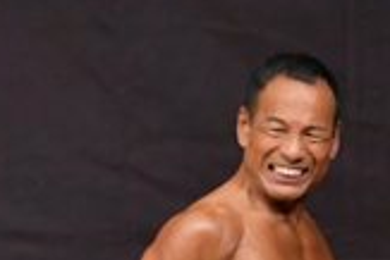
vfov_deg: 1.1
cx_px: 362
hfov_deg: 1.7
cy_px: 587
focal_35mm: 1210
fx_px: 13120
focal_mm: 170
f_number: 5.6
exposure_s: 1/400
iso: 5000
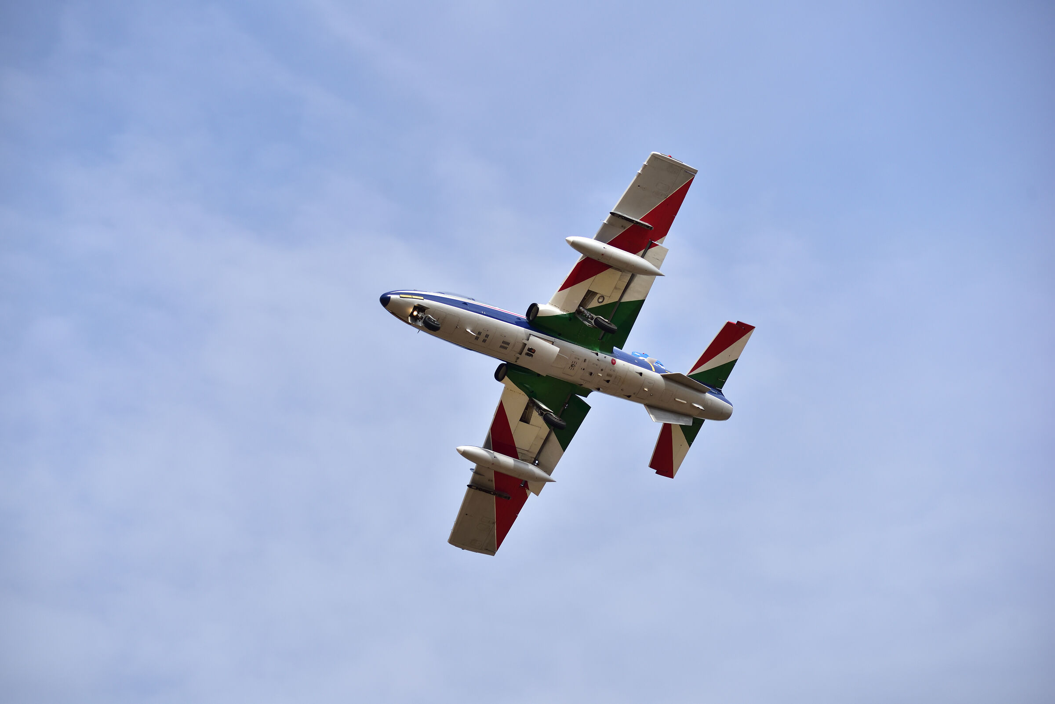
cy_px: 352
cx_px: 528
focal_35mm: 120
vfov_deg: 11.4
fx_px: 3518
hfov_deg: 17.1
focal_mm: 120
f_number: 4.5
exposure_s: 1/4000
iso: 640
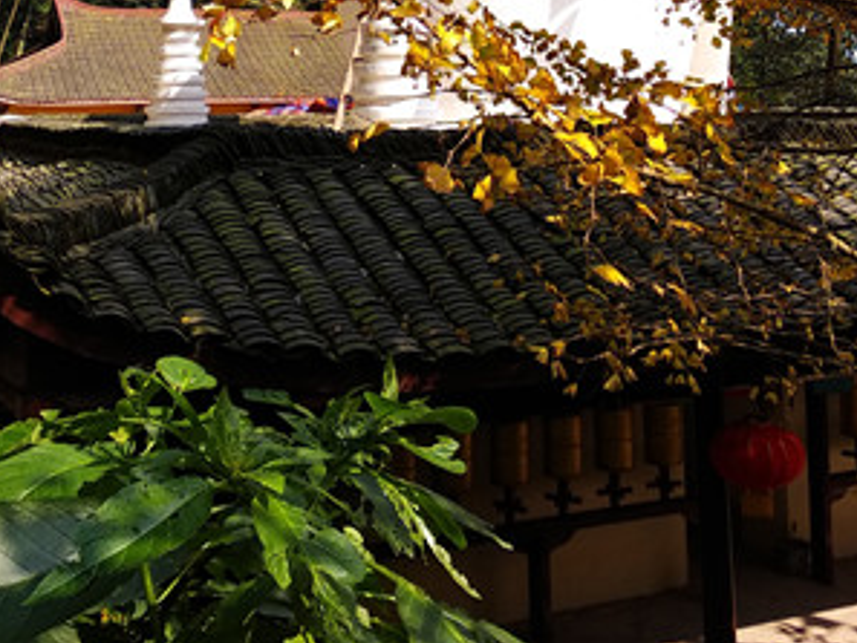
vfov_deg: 24.5
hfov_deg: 34.3
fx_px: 1387
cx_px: 401
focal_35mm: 56
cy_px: -46
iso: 125
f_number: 2.2
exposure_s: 1/418
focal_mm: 3.81
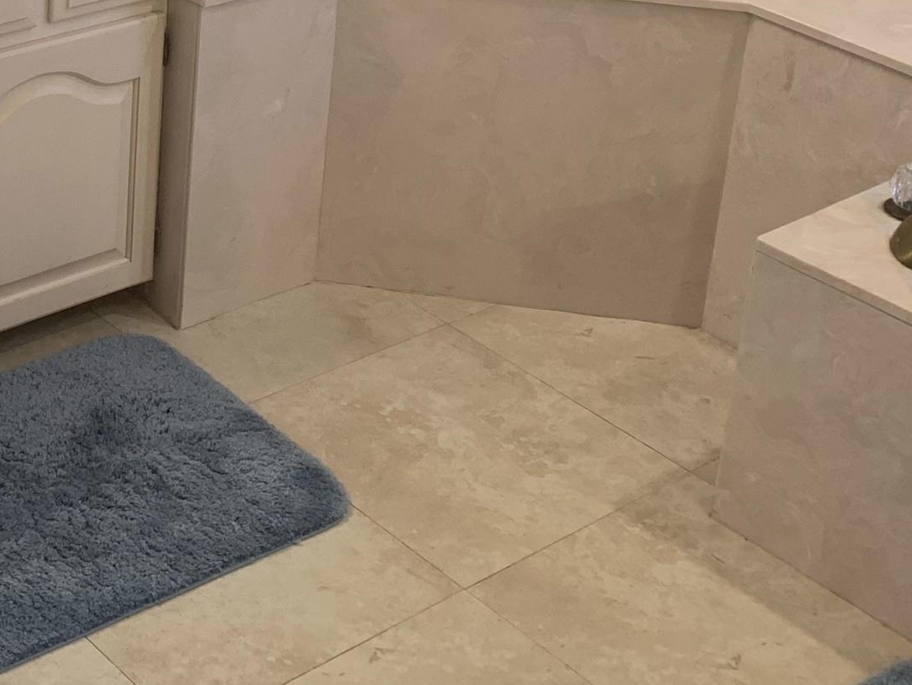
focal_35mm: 72
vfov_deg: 19.3
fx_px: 1898
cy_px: -142
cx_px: 15
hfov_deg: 25.8
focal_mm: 4.25
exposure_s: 1/60
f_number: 1.8
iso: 64
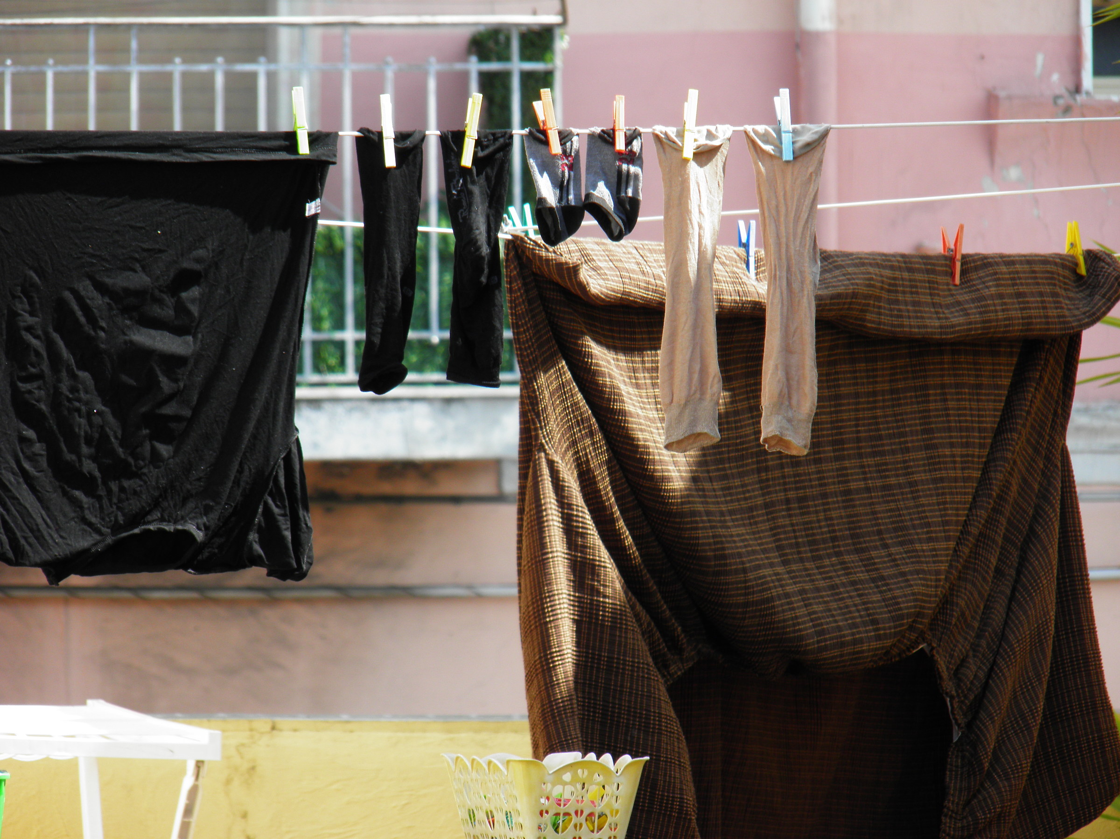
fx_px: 13425
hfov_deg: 4.8
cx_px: 560
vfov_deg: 3.6
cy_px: 420
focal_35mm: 415
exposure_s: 1/125
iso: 50
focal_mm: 74.5
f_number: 4.5
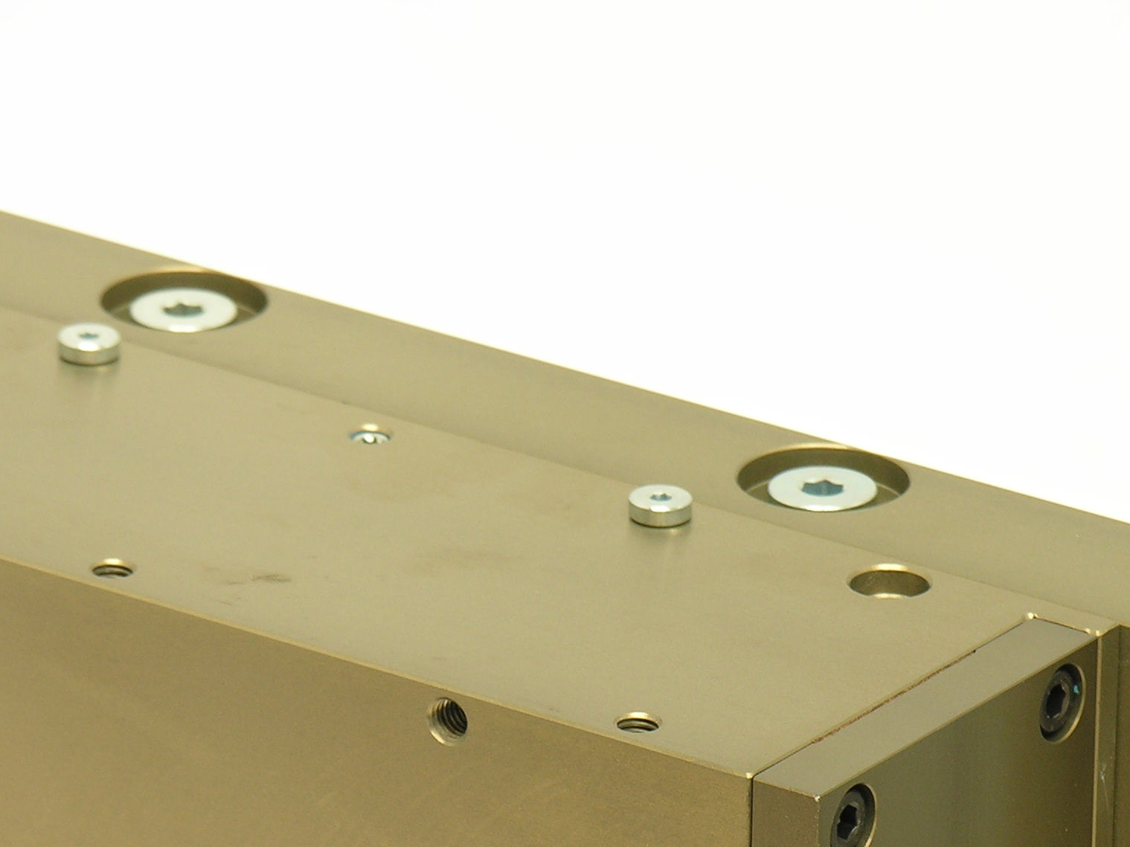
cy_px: 898
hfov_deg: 4.4
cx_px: 423
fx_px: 14656
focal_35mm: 449
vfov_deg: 3.3
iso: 50
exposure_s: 1/8
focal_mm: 53.3
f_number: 5.3
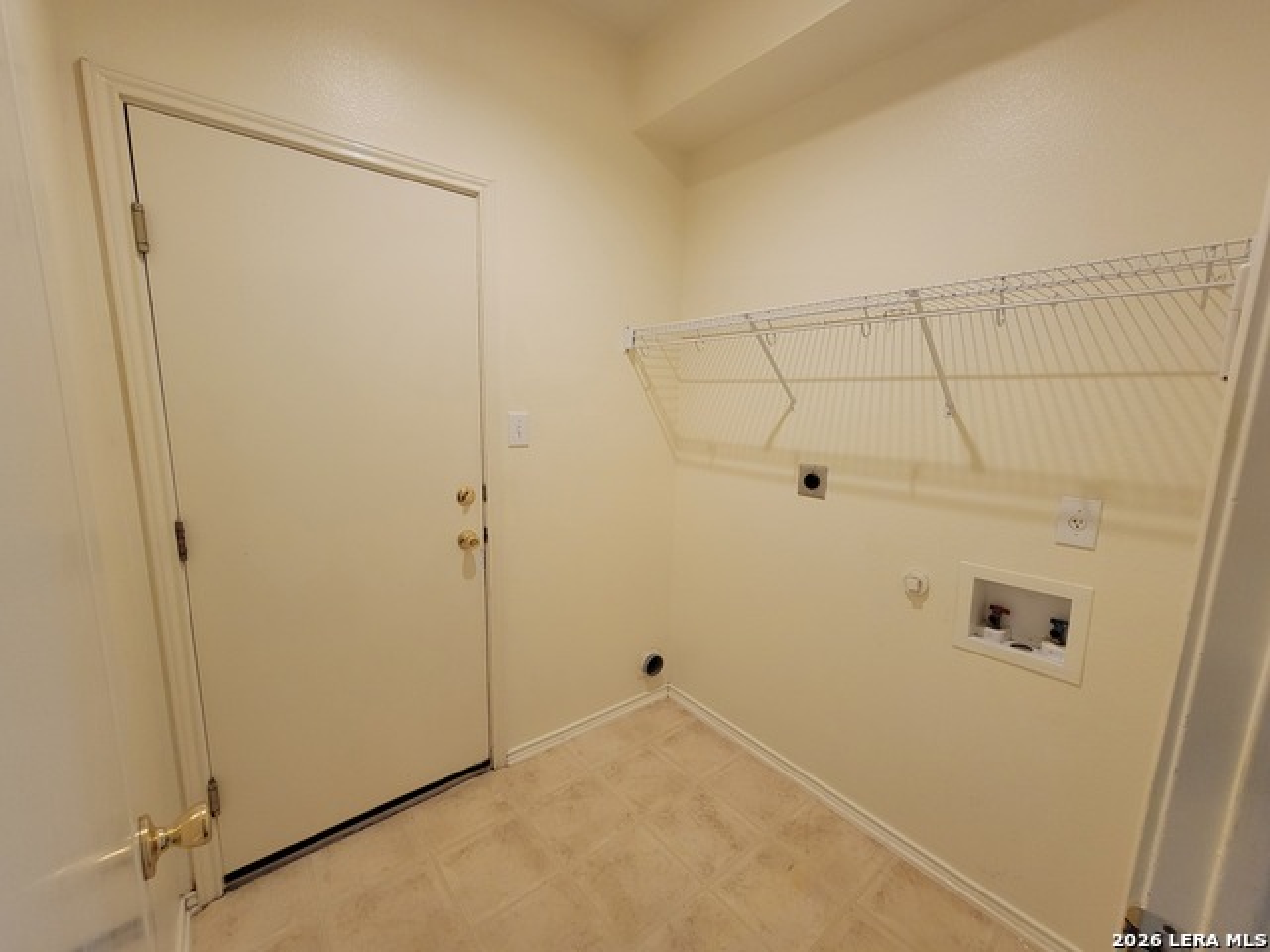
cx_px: 635
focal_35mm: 13
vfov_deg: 89.9
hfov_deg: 106.2
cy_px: 476
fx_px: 477
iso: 320
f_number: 2.2
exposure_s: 1/30
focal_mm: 2.2
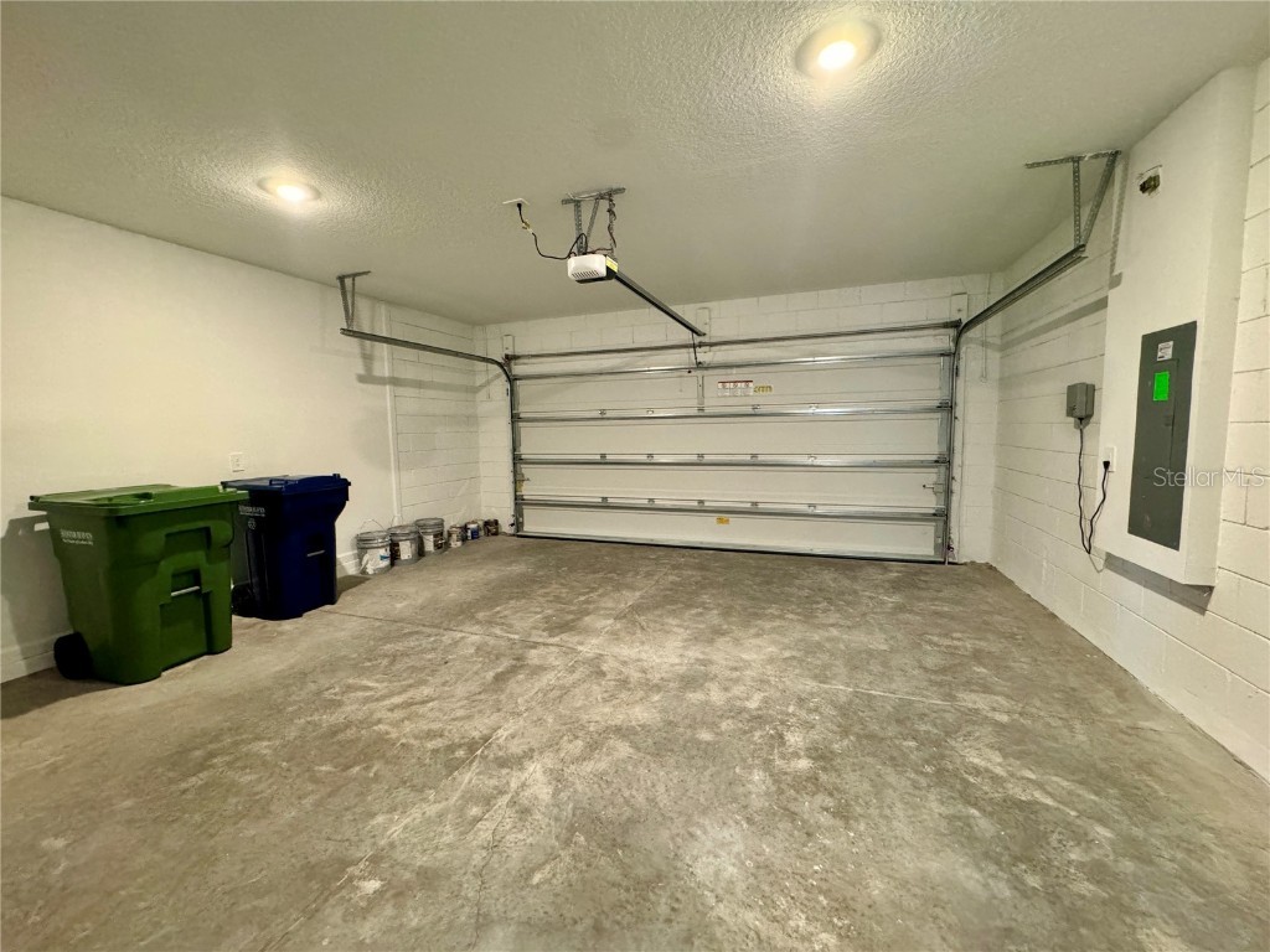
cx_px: 635
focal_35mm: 14
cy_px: 476
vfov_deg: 85.7
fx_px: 514
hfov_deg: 102.1
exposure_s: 1/60
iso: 1000
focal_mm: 2.22
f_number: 2.2
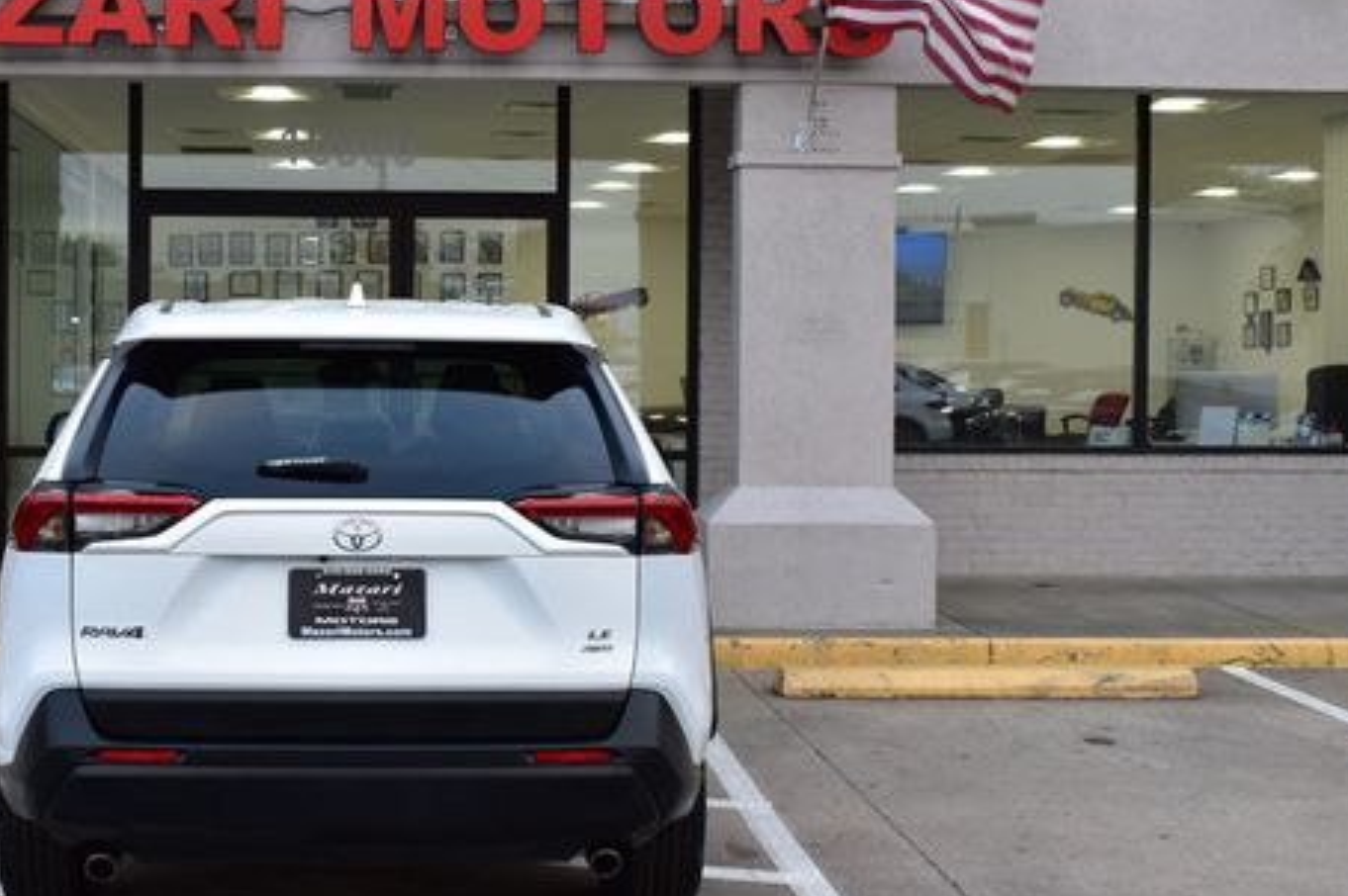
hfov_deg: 35.9
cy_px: 403
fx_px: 2058
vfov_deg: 24.6
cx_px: 442
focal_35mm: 55
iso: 400
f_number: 8
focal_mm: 26
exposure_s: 1/50
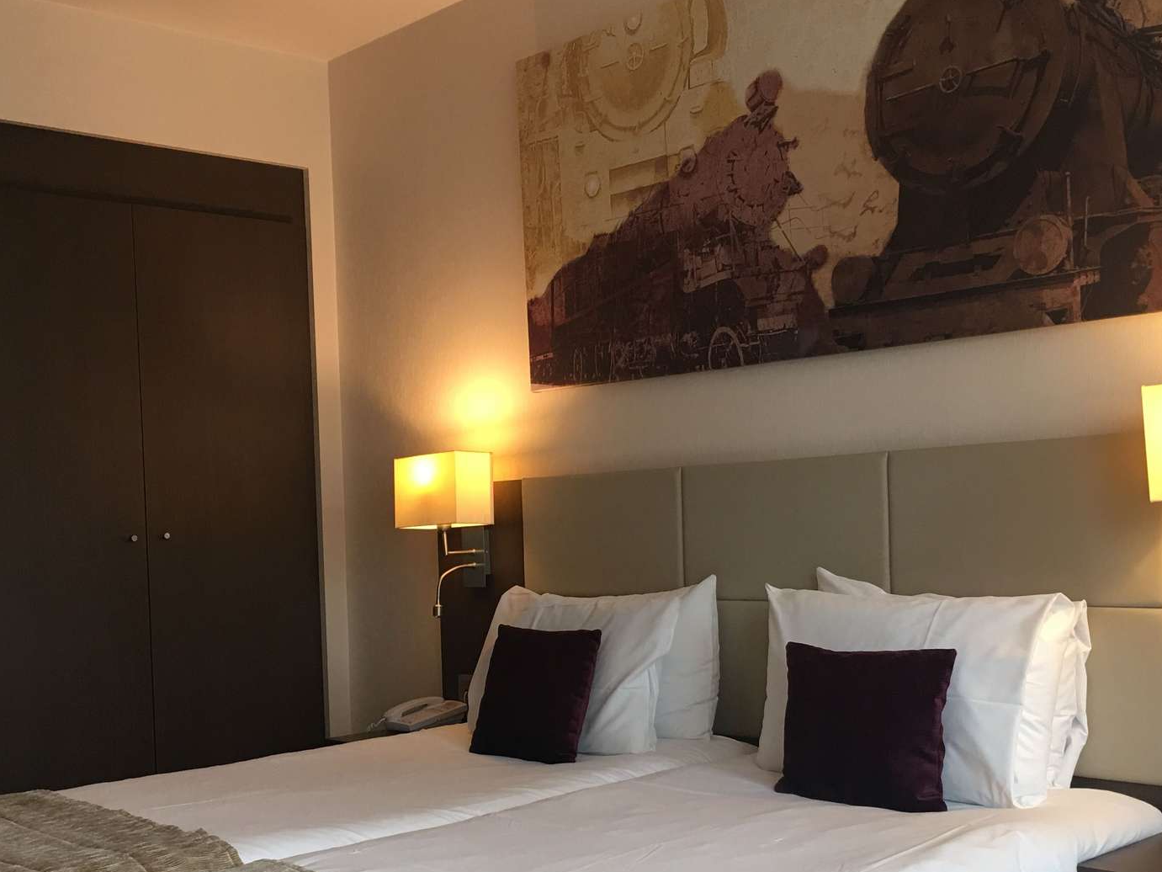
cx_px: 522
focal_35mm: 43
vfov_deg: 33.4
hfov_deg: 43.8
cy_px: 561
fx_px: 1444
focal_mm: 4.15
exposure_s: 1/33
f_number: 2.2
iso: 40
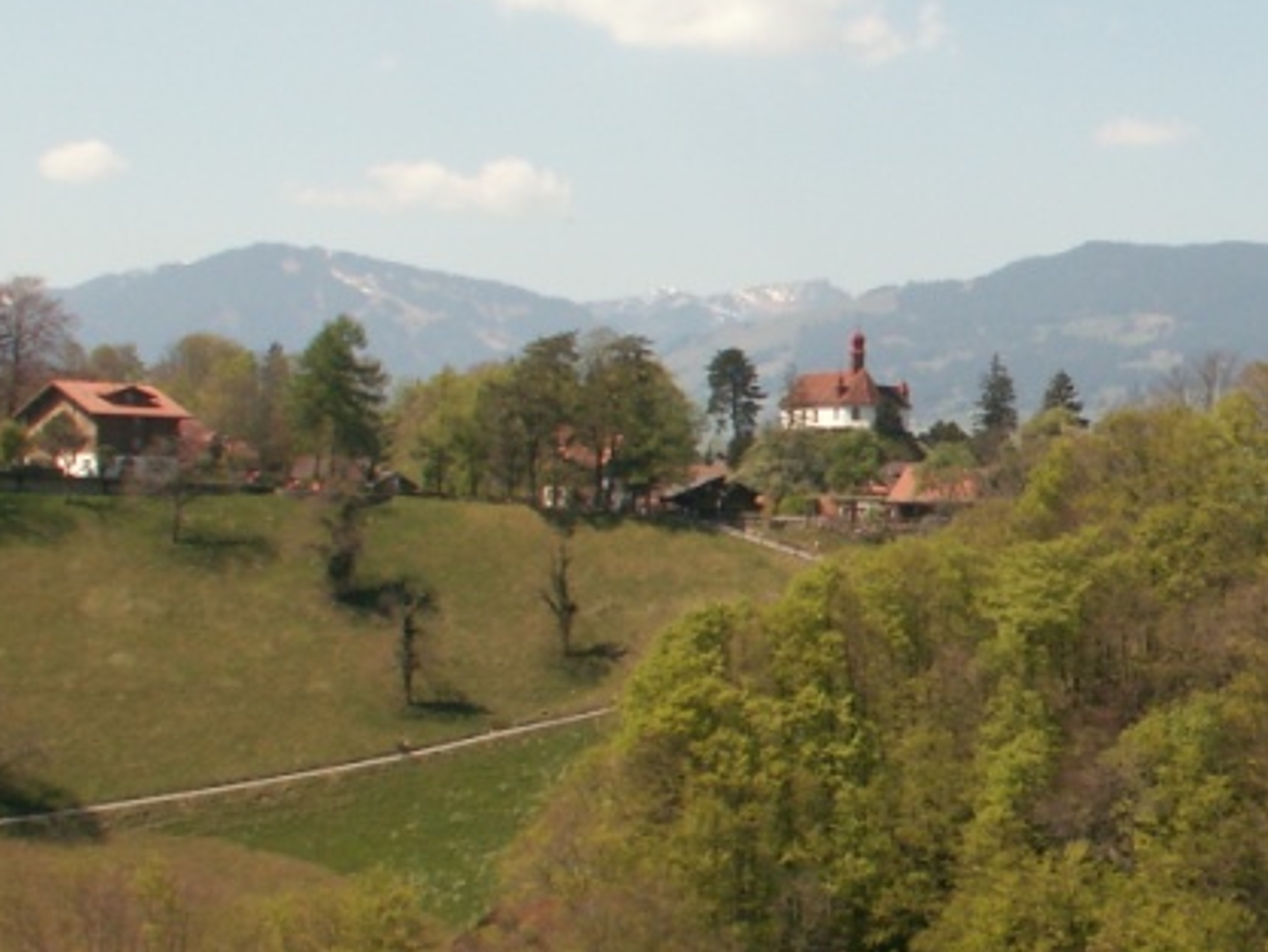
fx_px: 3151
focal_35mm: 86
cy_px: 496
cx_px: 1402
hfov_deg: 21.6
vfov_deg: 17.2
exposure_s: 1/200
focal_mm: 5.86
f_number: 6.3
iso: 50
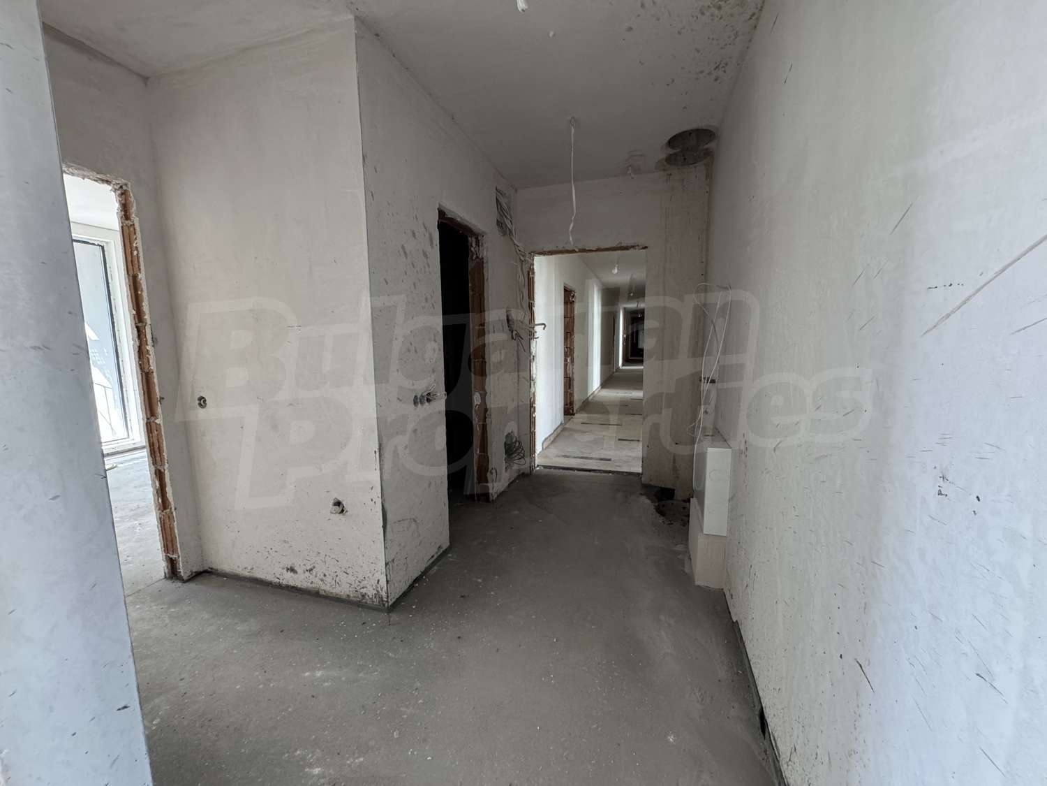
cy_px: 393
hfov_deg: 102.1
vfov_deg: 85.7
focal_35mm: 14
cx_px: 524
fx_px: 423
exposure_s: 1/60
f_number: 2.2
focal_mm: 2.22
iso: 400
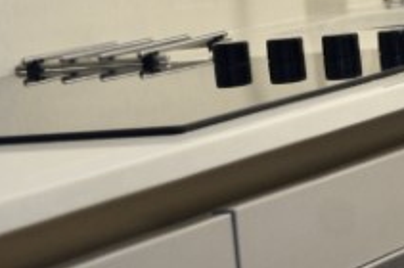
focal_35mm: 205
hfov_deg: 9.9
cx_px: 458
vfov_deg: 6.7
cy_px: -6
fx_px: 2297
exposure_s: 1/40
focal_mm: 40
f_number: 5
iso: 800
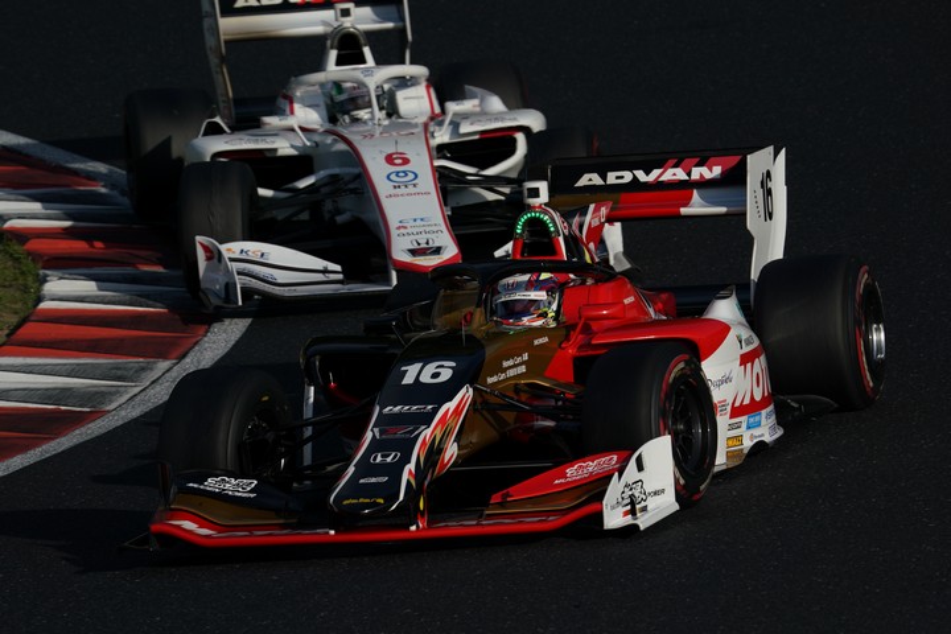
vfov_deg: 3.4
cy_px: 317
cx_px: 476
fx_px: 10671
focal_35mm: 404
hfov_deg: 5.1
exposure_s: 1/800
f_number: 11
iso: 200
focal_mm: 404
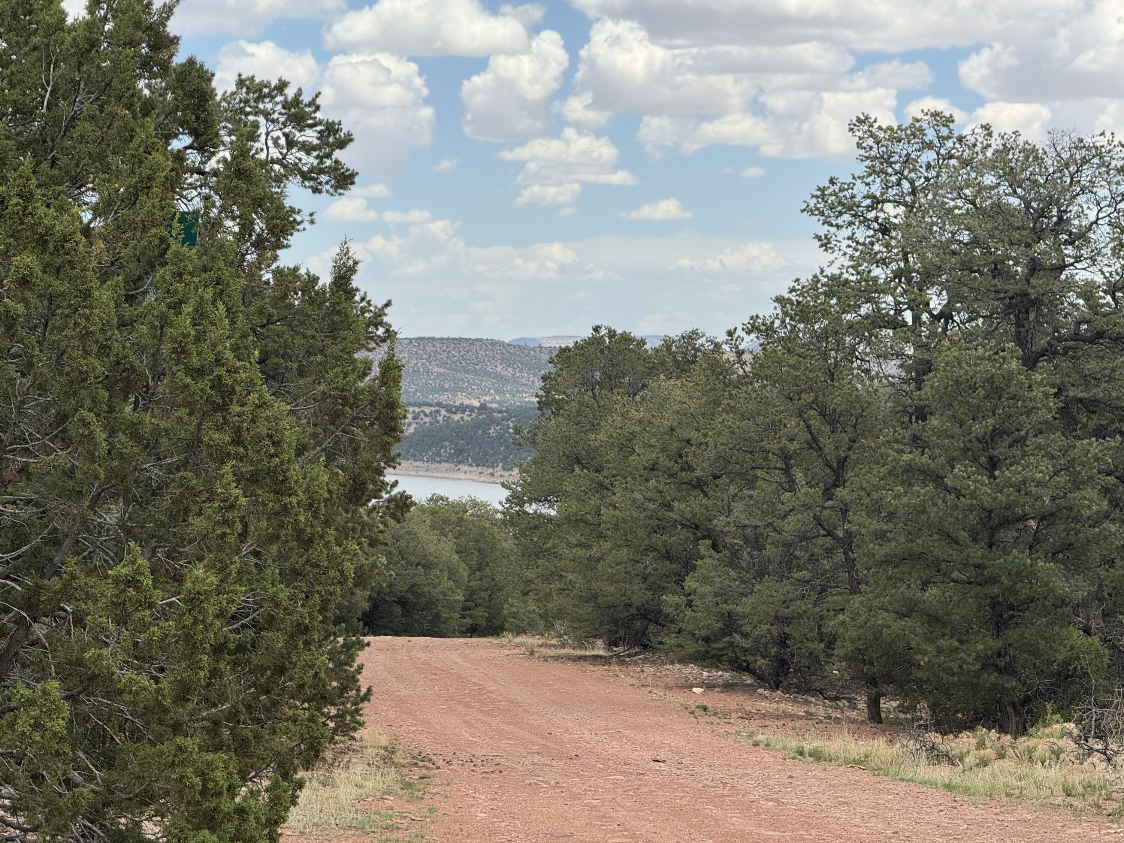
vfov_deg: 12.3
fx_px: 3896
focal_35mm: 120
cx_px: 562
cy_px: 422
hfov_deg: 16.4
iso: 50
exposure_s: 1/1227
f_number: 2.8
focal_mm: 15.66
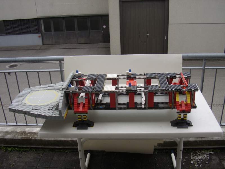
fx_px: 195
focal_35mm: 30
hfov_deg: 60.0
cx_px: 112
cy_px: 84
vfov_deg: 46.8
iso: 71
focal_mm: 5.8
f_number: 4.1
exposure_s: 1/385
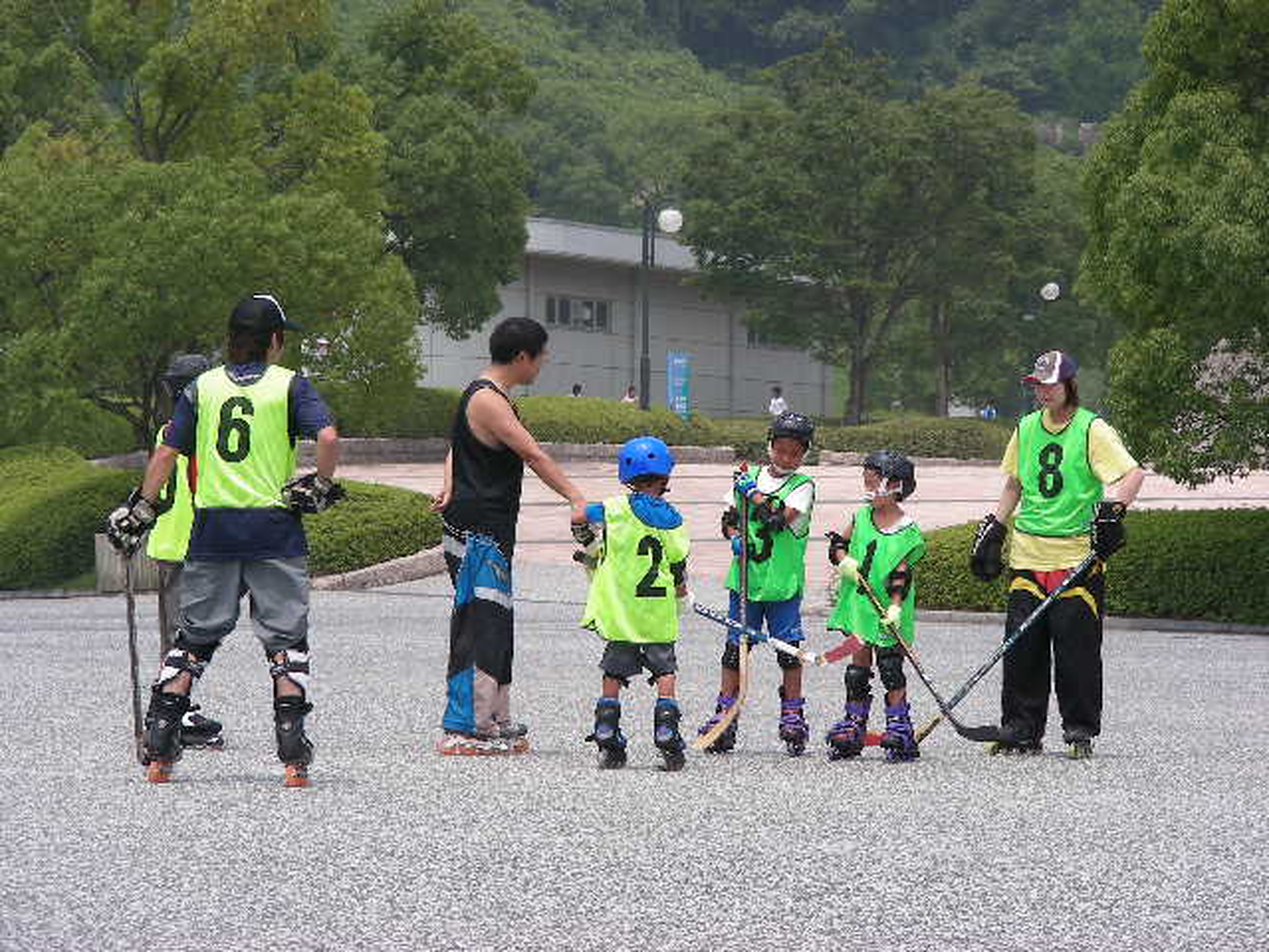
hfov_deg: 11.5
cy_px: 476
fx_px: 6305
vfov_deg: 8.6
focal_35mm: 172
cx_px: 634
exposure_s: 1/436
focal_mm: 28.7
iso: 50
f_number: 4
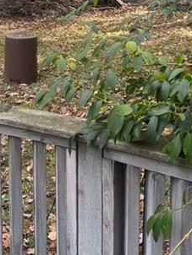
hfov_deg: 24.0
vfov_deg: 30.4
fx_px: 450
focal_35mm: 61
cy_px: 30
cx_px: 67
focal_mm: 6.76
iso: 80
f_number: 1.78
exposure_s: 1/467
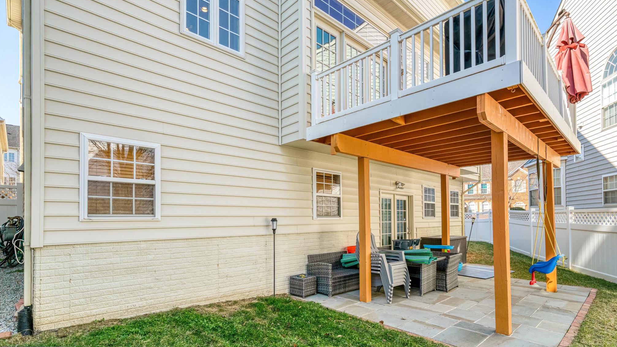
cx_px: 309
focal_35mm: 17
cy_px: 160
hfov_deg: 95.9
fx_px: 278
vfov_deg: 63.9
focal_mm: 16
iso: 1250
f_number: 8
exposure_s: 1/1250
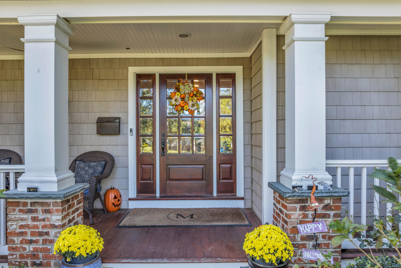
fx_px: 278
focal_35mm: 25
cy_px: 138
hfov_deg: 71.5
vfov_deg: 51.3
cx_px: 200
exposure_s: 1/15
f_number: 2.8
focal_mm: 12.29
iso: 100
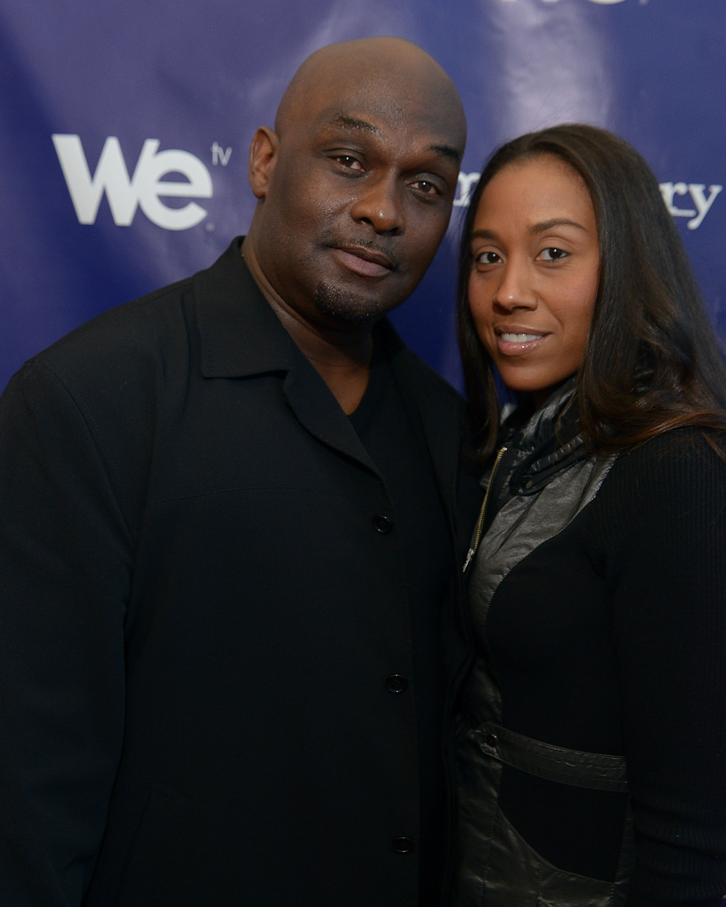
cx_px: 364
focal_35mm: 39
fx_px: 1047
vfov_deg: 46.8
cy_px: 490
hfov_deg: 38.2
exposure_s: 1/60
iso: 1250
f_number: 4.5
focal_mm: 34
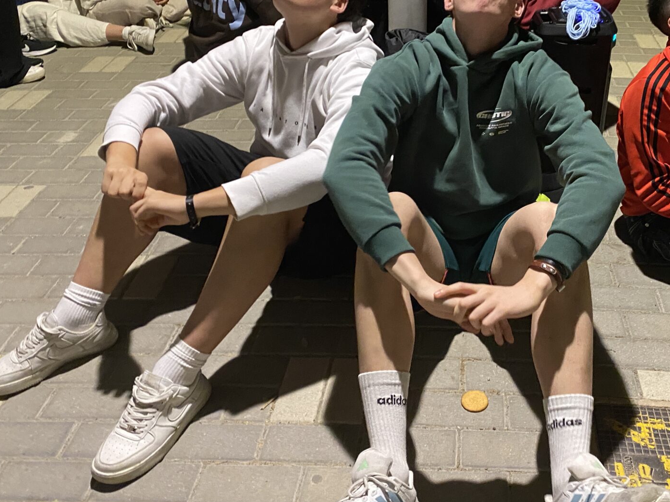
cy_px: 183
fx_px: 736
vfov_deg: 37.5
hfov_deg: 48.1
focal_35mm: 38
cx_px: 449
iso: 800
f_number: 1.8
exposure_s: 1/30
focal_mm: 4.25
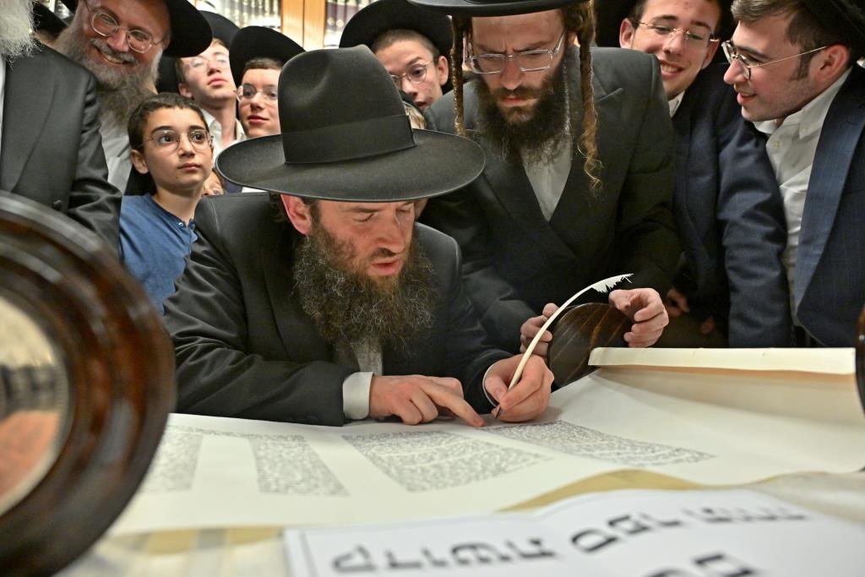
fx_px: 577
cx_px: 432
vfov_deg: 53.1
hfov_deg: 73.7
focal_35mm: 24
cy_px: 288
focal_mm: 24
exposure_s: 1/160
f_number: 4
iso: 2500
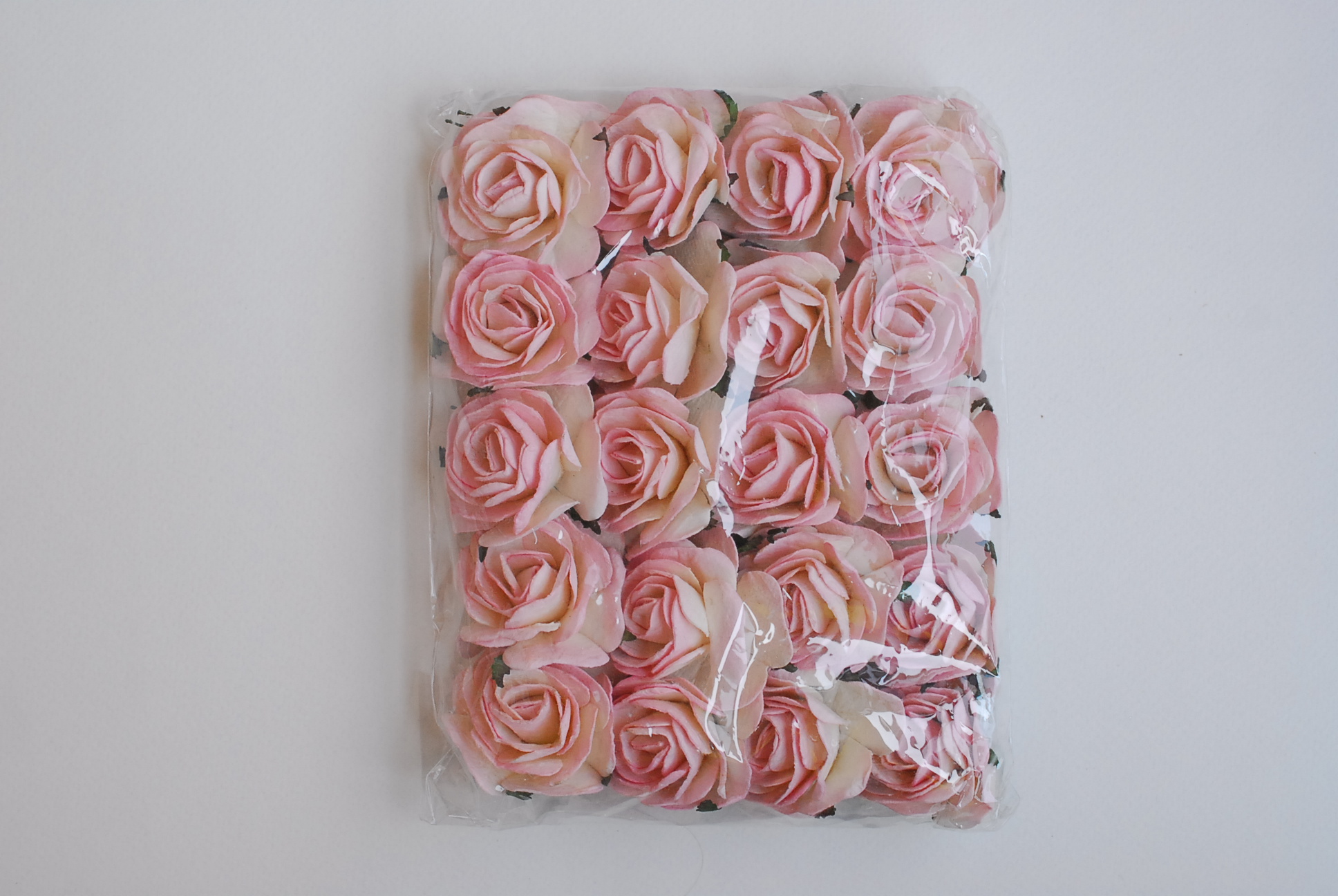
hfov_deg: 33.4
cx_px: 669
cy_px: 448
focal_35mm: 60
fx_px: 2233
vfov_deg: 22.7
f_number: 5.6
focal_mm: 40
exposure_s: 1/125
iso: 640
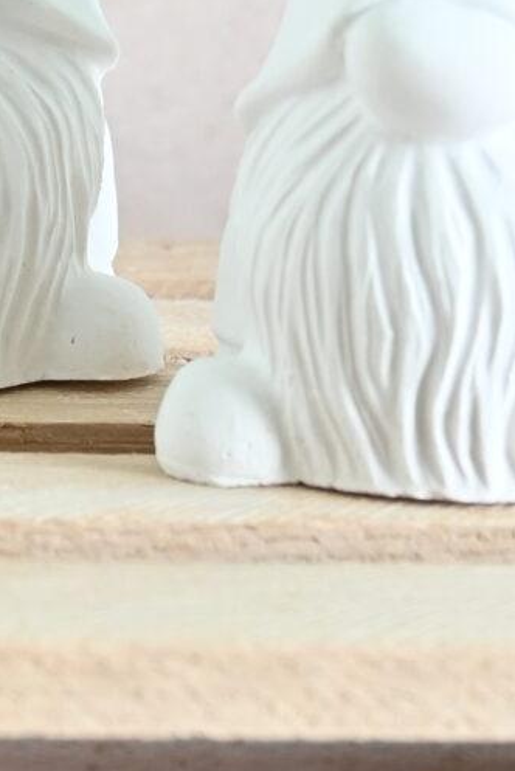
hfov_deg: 7.7
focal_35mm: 178
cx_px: -71
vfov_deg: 11.5
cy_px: 141
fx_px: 3805
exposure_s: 1/50
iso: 400
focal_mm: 23
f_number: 4.5
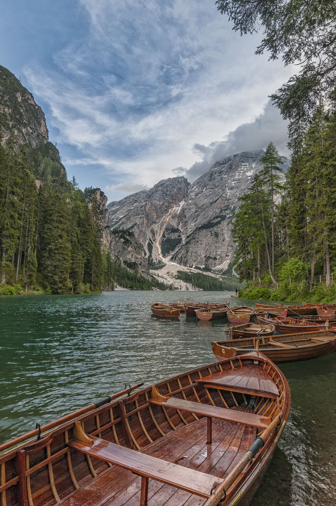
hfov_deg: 56.0
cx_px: 168
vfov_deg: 77.4
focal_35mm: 22
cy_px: 253
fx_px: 316
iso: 200
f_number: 11
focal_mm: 15
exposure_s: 1/80
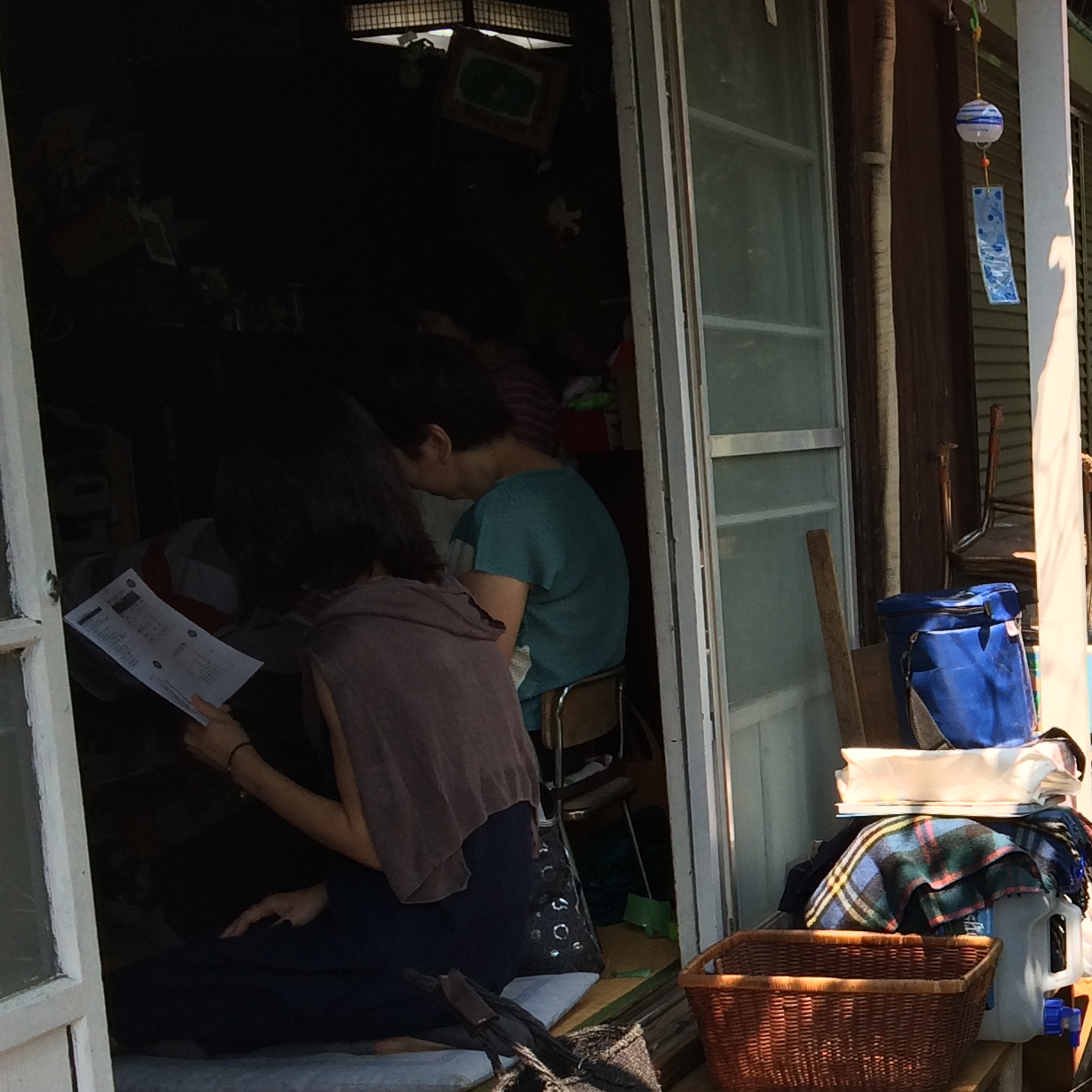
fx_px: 2427
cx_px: 1372
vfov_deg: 25.0
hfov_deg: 22.9
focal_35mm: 68
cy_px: 838
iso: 32
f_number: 2.2
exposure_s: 1/436
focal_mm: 4.15
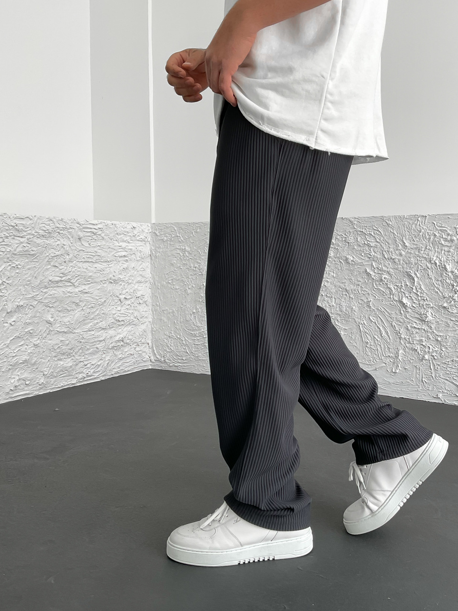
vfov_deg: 51.4
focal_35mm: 36
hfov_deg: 39.4
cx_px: 281
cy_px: 307
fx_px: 635
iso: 20
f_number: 1.8
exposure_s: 1/120
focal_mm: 3
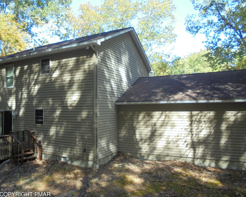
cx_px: 116
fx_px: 204
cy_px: 102
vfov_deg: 51.5
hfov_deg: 62.2
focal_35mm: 28
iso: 100
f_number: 3.5
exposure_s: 1/125
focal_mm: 4.6
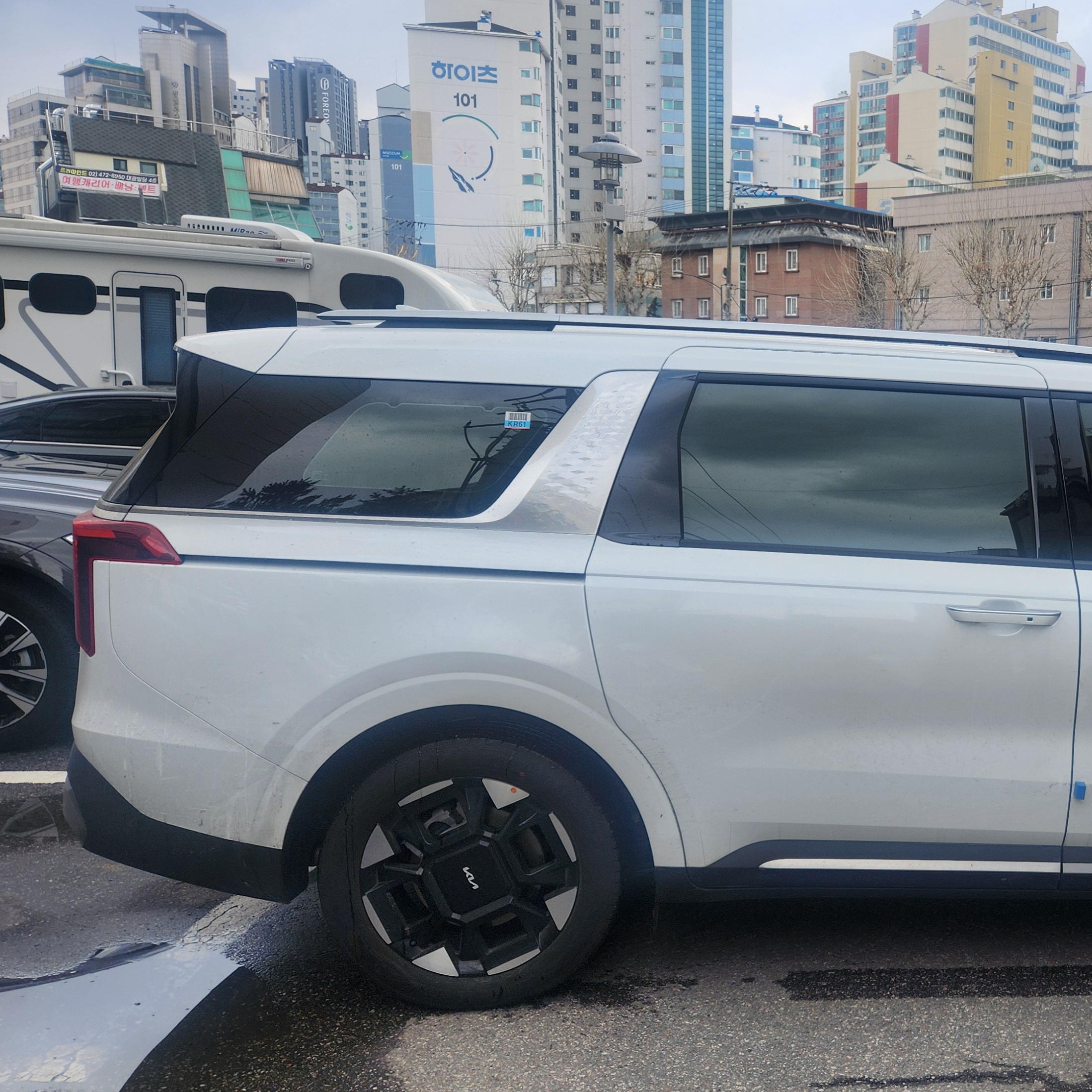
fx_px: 1321
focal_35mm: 37
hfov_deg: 41.6
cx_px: 966
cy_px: 601
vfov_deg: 44.9
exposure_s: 1/496
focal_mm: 5.4
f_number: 1.8
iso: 20
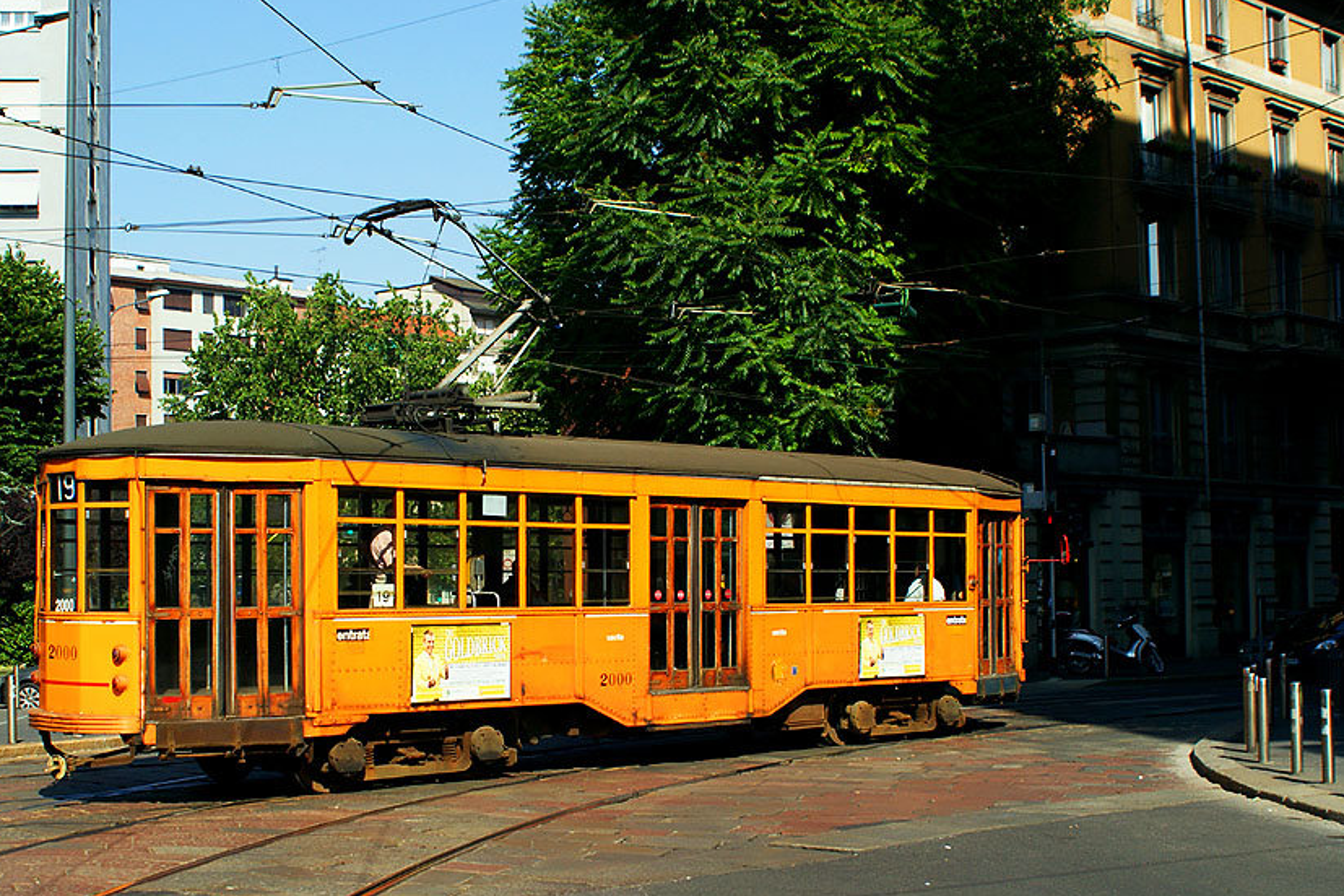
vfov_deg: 25.9
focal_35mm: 52
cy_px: 545
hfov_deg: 38.1
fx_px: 1941
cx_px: 548
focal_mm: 28
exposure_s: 1/640
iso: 200
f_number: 6.3
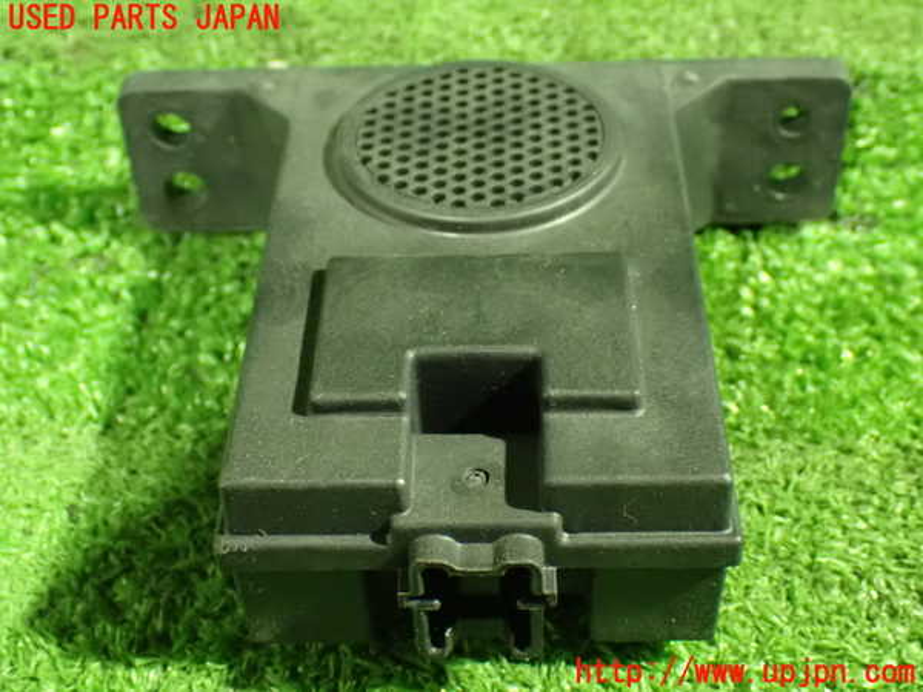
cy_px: 346
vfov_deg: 29.1
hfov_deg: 38.2
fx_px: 1333
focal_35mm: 50
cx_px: 462
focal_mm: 9.01
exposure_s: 1/13
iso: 1600
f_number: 3.2
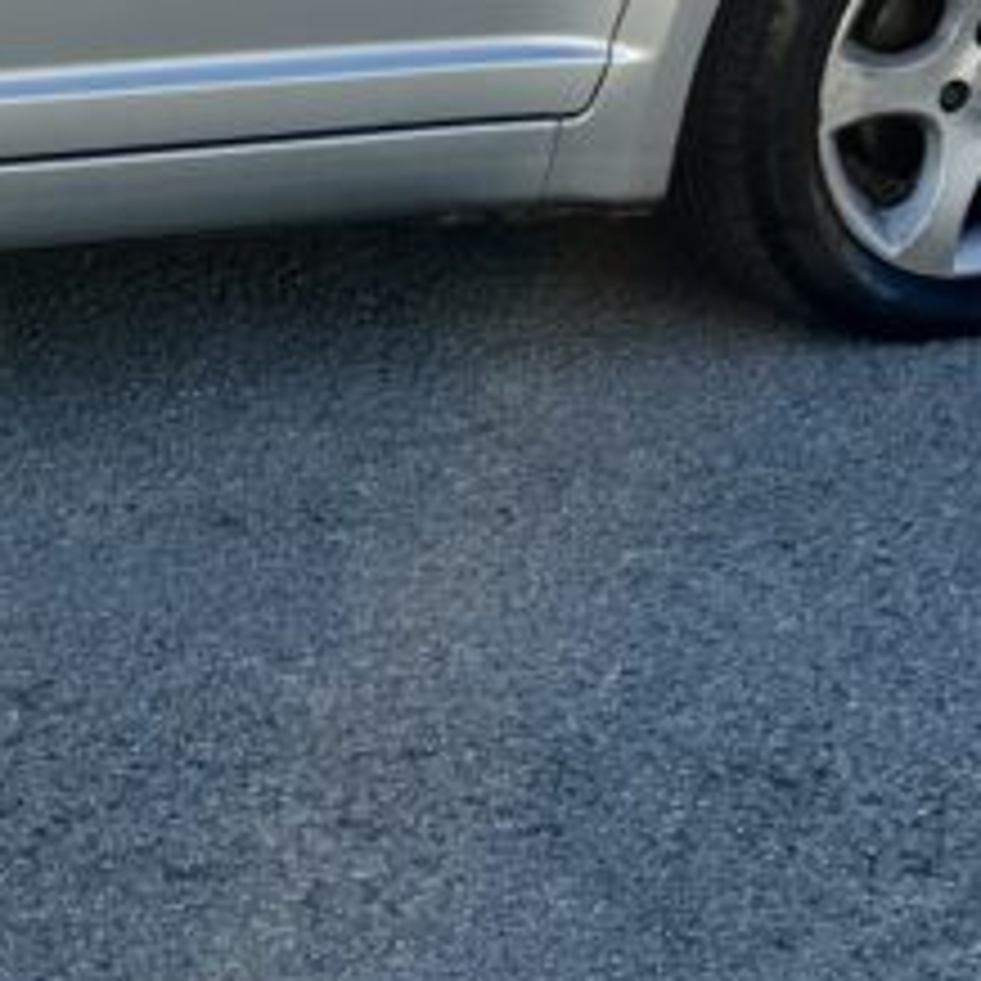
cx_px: -378
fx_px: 2501
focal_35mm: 78
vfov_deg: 22.1
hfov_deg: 19.9
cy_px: 666
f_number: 1.78
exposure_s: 1/1374
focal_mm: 6.86
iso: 80
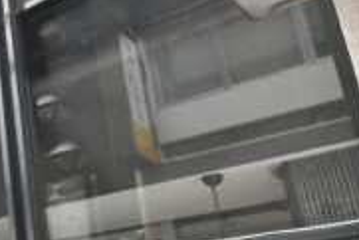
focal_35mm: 53
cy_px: 193
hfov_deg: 27.8
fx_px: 529
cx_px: -157
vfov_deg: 25.1
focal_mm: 10
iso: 6400
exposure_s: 1/400
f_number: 10
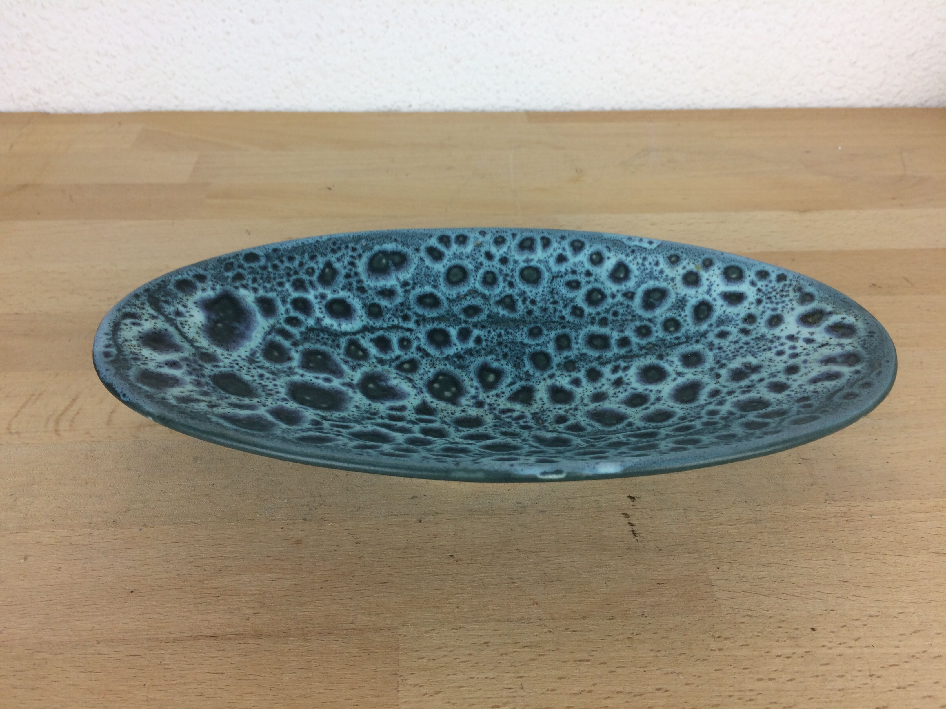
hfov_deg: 61.7
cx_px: 473
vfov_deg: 48.2
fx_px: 793
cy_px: 354
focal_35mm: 29
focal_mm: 4.15
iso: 32
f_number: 2.2
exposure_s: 1/50
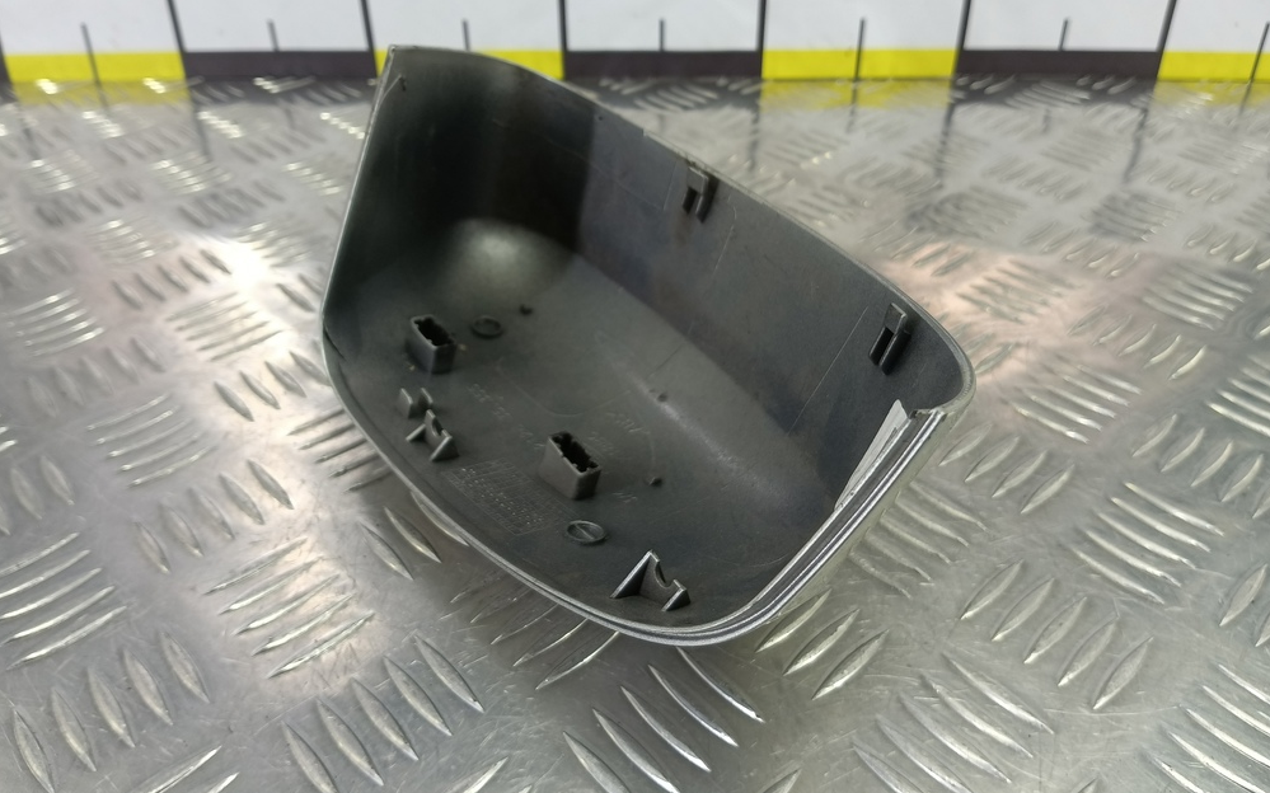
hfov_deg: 72.6
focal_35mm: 25
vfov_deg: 49.1
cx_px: 625
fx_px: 865
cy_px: 344
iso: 111
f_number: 1.6
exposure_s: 1/50
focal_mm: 4.11
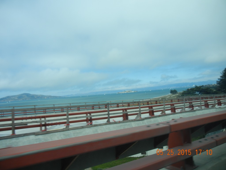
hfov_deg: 60.0
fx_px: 196
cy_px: 85
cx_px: 113
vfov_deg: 46.8
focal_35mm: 30
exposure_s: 1/354
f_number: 7
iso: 160
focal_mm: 5.4
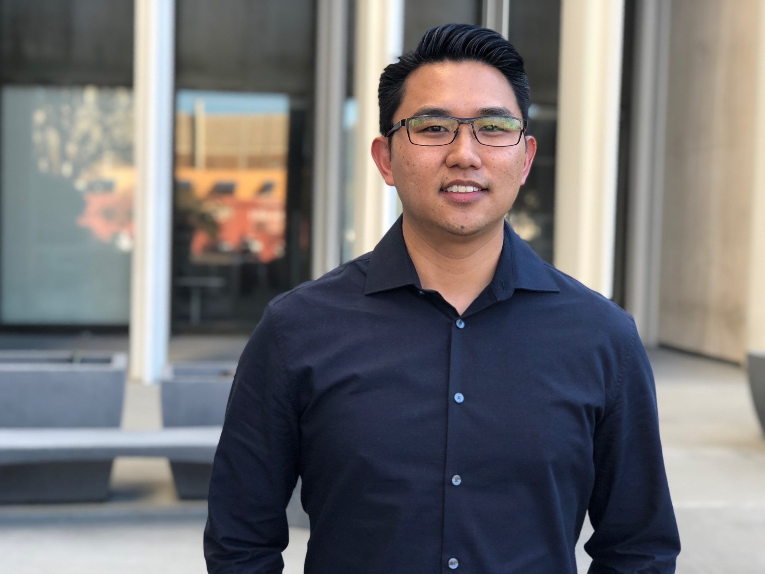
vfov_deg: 25.7
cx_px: 382
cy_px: 287
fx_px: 1260
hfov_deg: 33.8
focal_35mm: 57
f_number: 2.8
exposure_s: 1/60
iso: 32
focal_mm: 6.6
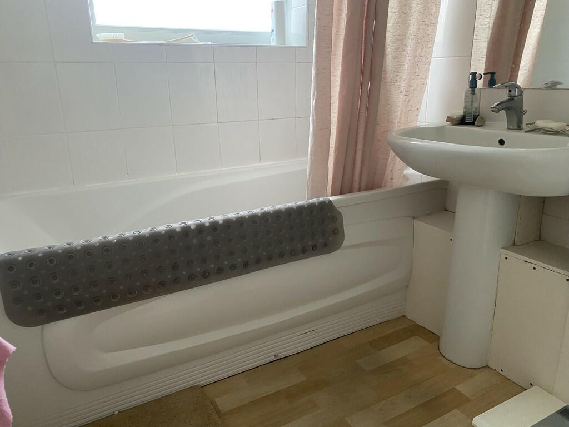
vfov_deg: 53.1
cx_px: 284
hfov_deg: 67.3
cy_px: 214
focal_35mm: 26
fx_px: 427
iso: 320
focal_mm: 4.25
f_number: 1.8
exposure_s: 1/60
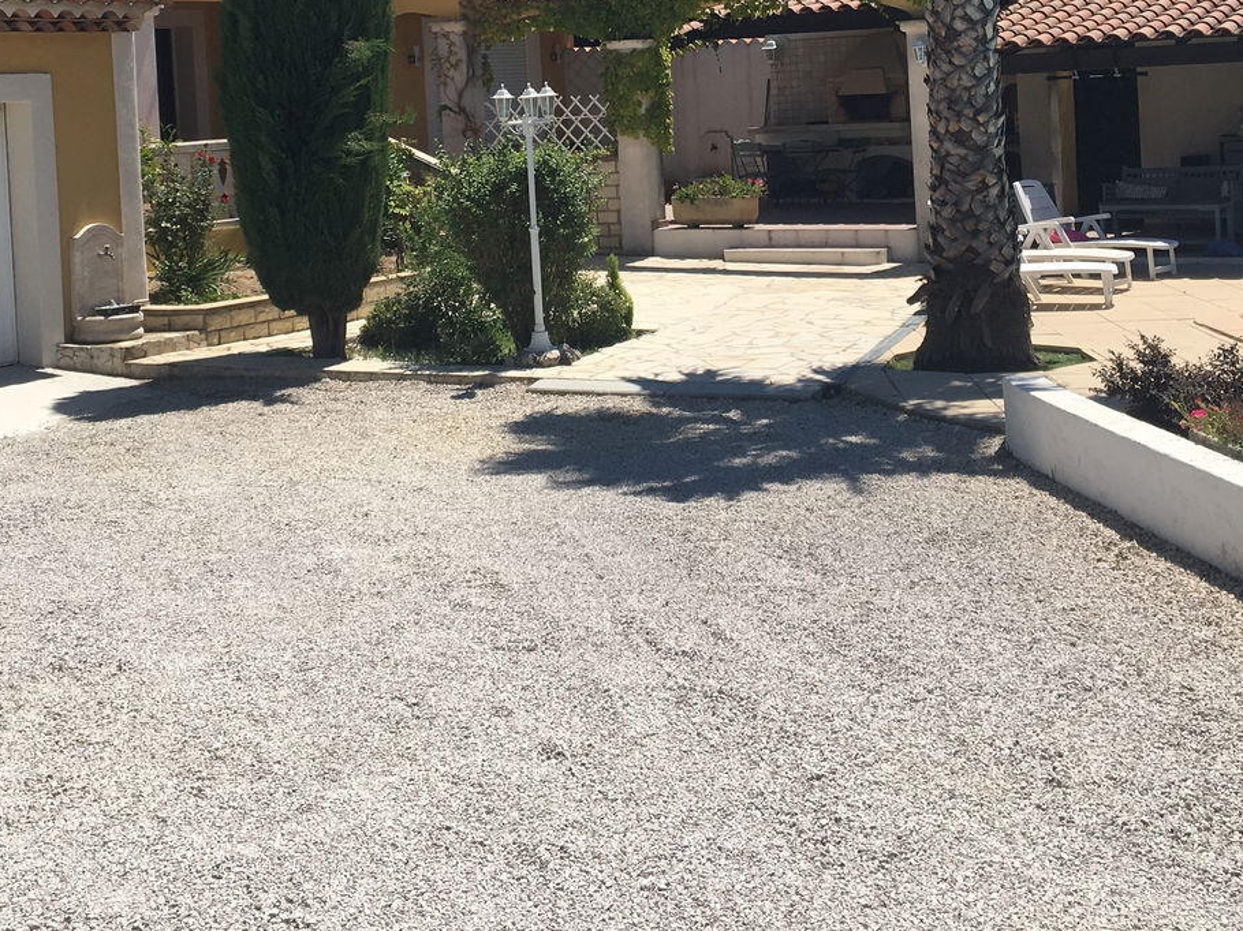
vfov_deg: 27.7
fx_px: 1831
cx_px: 596
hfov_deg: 37.5
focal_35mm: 51
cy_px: 123
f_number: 2.2
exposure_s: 1/2331
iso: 25
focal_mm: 4.15
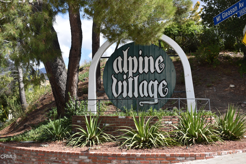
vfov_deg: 31.9
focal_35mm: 42
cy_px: 82
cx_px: 123
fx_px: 287
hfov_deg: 46.4
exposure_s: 1/320
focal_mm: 28
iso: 100
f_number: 5.6
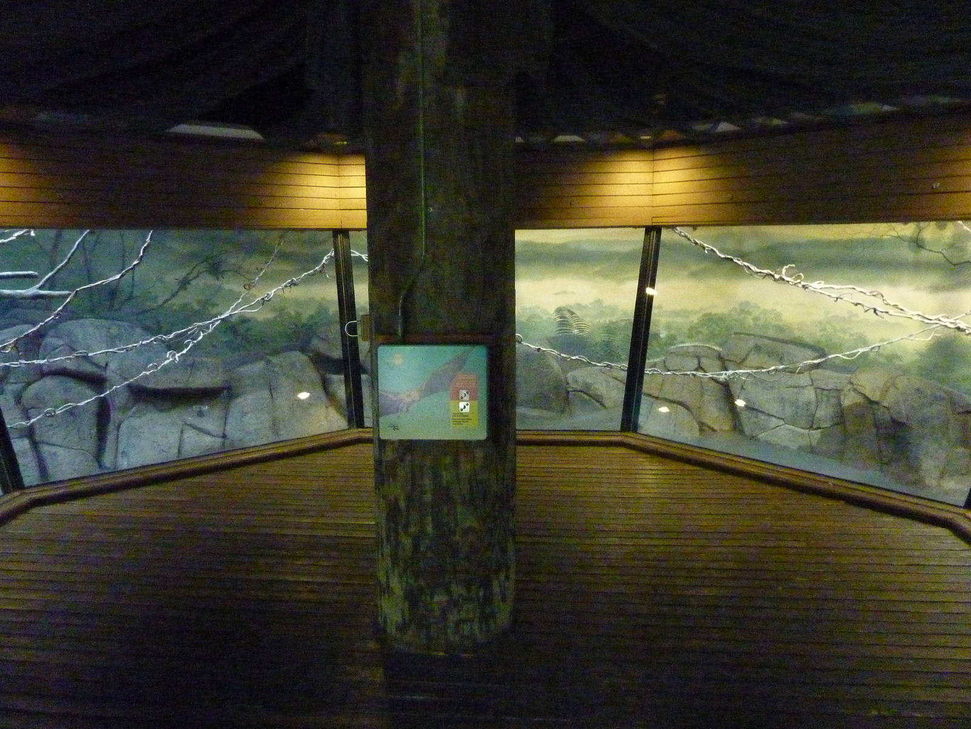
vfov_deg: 54.9
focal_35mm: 25
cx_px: 486
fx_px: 701
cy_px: 364
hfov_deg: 69.4
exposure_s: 1/8
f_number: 3.3
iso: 1600
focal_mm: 4.1
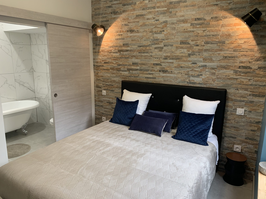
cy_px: 100
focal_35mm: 26
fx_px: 200
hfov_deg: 67.3
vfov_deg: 53.1
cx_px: 133
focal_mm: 4.25
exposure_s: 1/50
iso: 80
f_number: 1.8
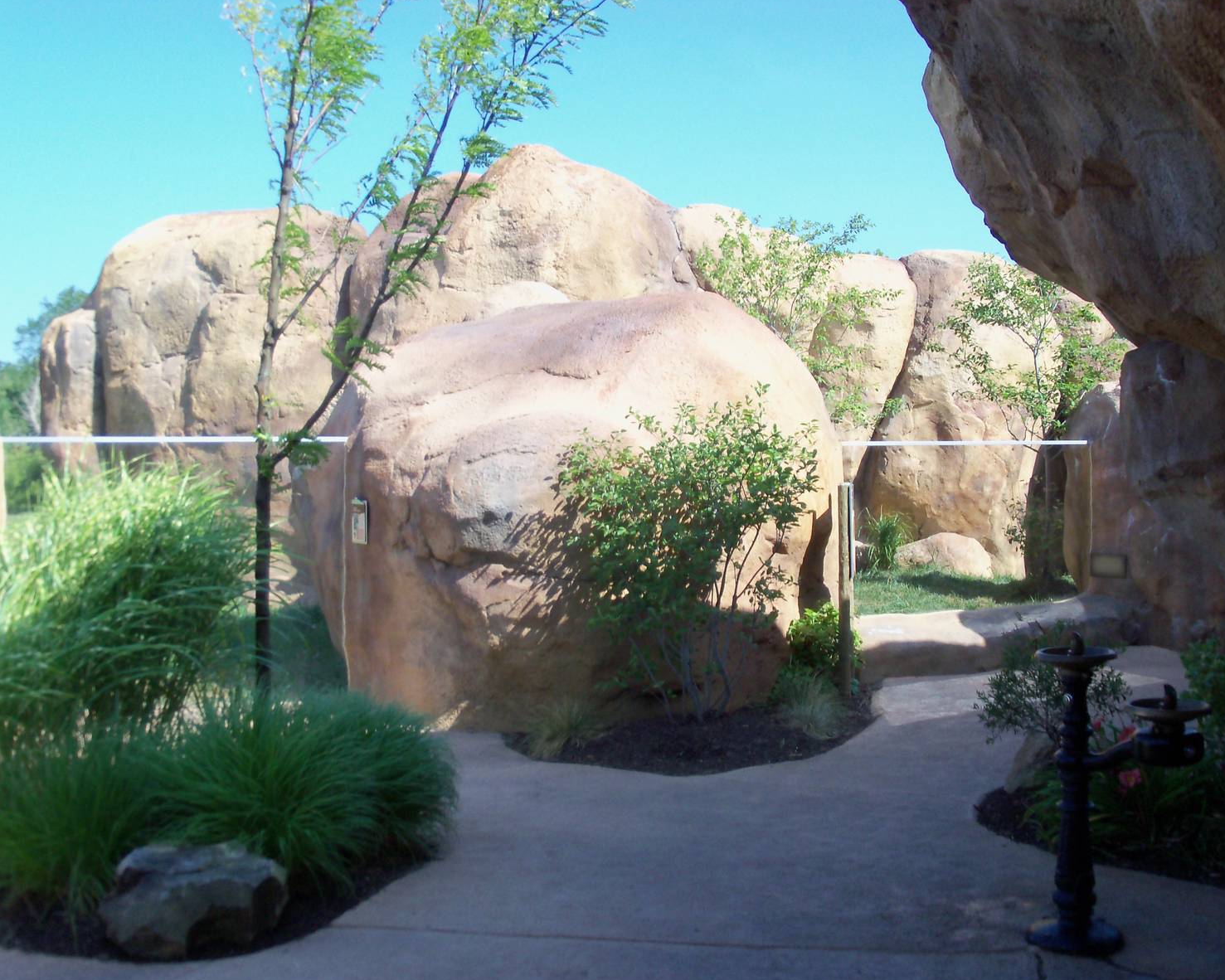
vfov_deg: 40.1
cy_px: 492
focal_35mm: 37
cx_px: 623
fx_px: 1342
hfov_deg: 49.1
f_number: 3
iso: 80
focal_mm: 6.3
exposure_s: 1/320
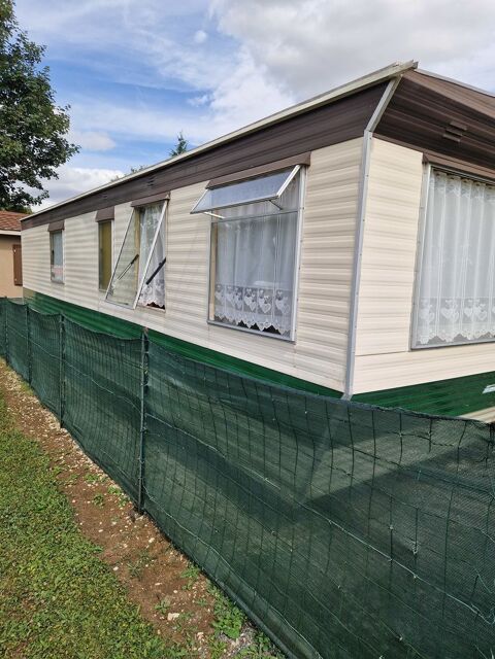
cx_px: 248
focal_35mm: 23
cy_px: 330
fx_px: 439
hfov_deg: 58.9
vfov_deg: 73.9
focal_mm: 5.4
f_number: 1.8
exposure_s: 1/1464
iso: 50
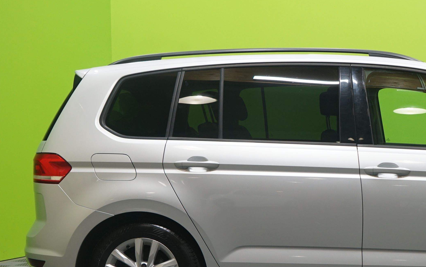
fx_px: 824
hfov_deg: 27.9
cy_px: 164
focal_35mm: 71
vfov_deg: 18.3
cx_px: 386
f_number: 5.6
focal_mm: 37
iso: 800
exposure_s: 1/20
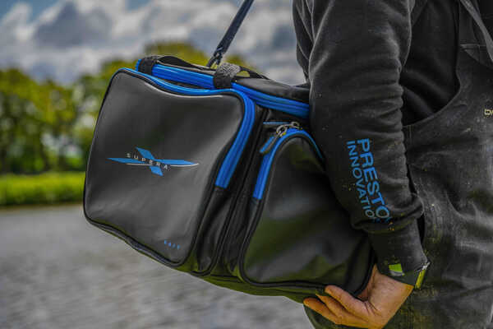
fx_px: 959
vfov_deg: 19.5
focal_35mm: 70
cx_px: 246
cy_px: 164
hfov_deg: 28.8
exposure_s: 1/400
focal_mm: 70
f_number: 4
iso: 100
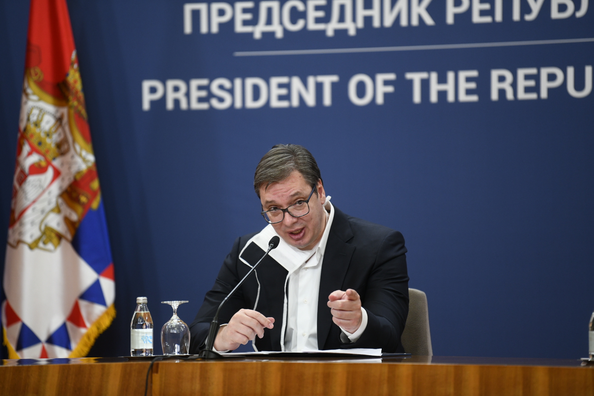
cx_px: 297
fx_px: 3300
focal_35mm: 200
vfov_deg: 6.9
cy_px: 198
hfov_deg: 10.3
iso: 1250
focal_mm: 200
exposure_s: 1/250
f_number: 2.8
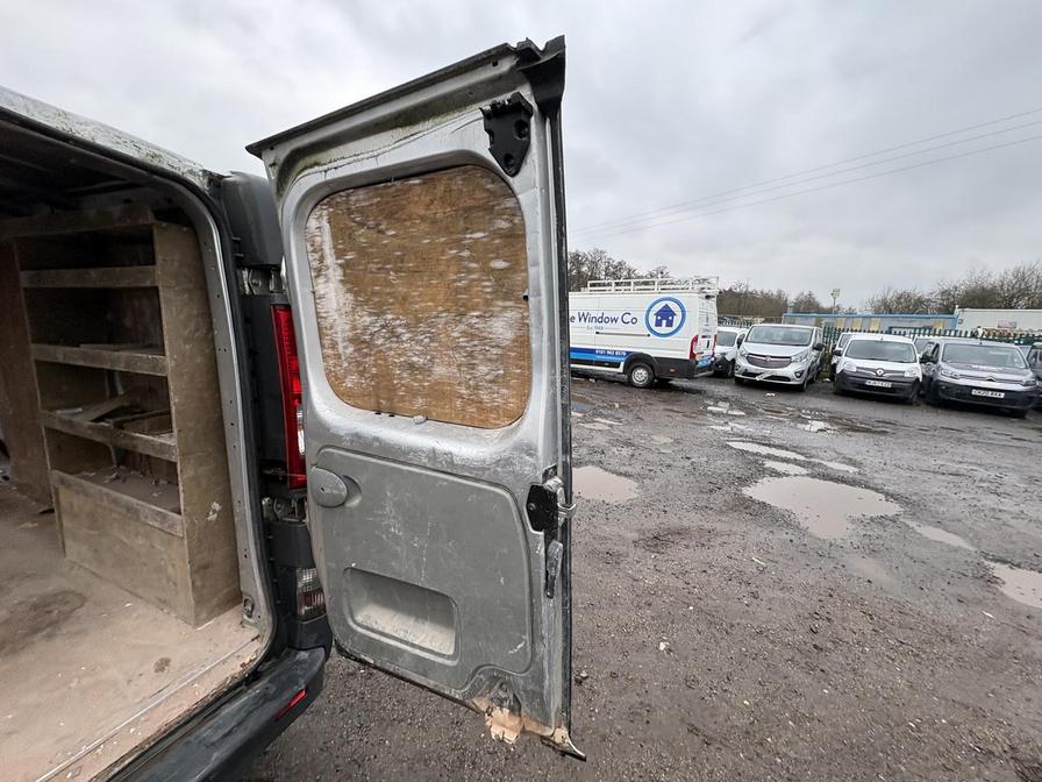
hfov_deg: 102.1
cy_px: 391
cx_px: 521
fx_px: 421
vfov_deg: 85.7
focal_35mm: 14
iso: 80
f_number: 2.2
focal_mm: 2.22
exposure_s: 1/99
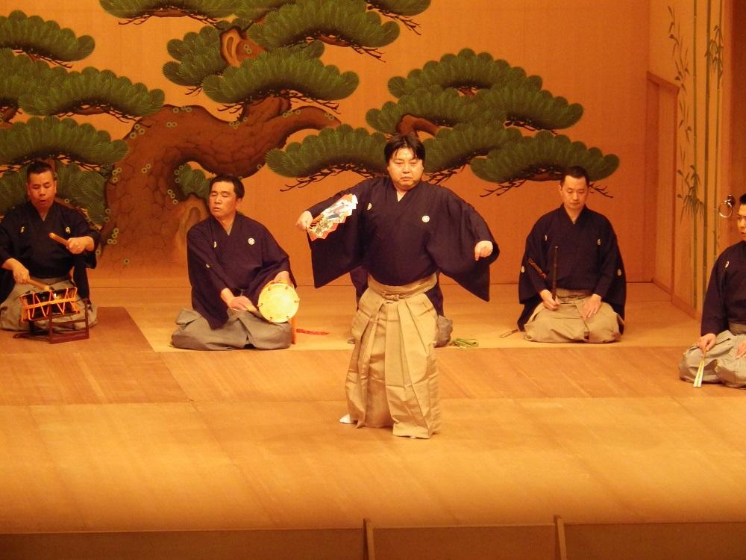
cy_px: 280
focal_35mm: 243
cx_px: 373
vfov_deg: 6.1
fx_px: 5237
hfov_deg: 8.1
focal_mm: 43.5
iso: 800
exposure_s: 1/80
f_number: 5.6
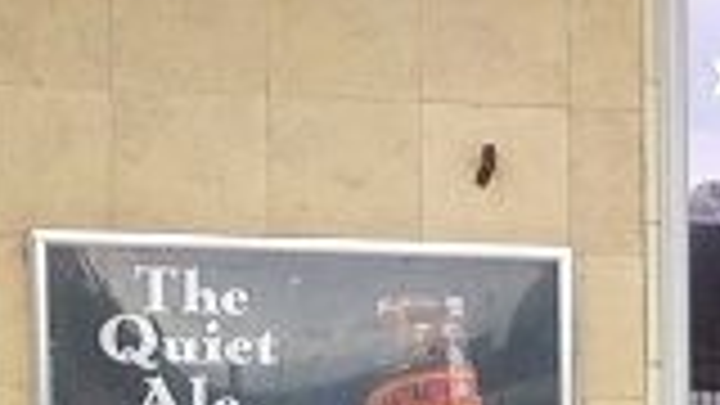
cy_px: 641
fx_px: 4448
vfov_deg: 5.2
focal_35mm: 233
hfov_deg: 8.8
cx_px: 1390
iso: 50
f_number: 2.4
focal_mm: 4.28
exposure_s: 1/223
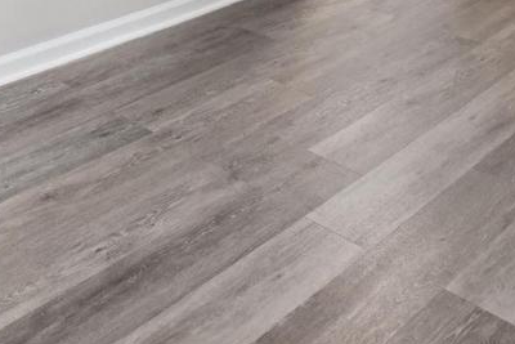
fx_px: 773
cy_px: -271
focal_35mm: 54
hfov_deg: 36.6
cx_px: 192
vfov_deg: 19.2
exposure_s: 1/2
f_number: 7.1
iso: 100
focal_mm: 10
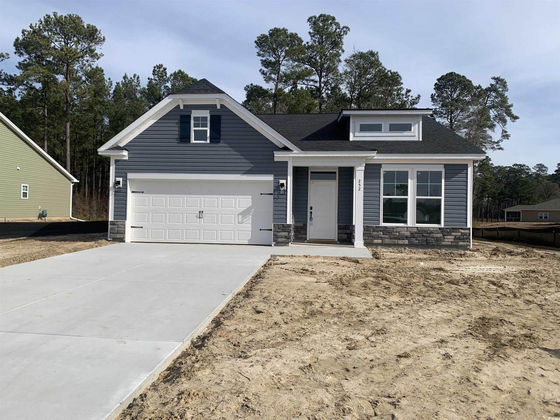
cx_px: 280
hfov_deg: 67.3
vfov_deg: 53.1
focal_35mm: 26
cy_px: 210
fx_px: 421
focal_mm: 4.25
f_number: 1.8
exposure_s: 1/3650
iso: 25
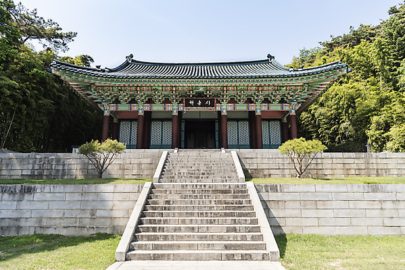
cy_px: 135
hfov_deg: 73.7
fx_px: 270
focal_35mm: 24
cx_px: 202
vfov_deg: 53.2
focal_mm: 24
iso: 100
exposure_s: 1/320
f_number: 5.6
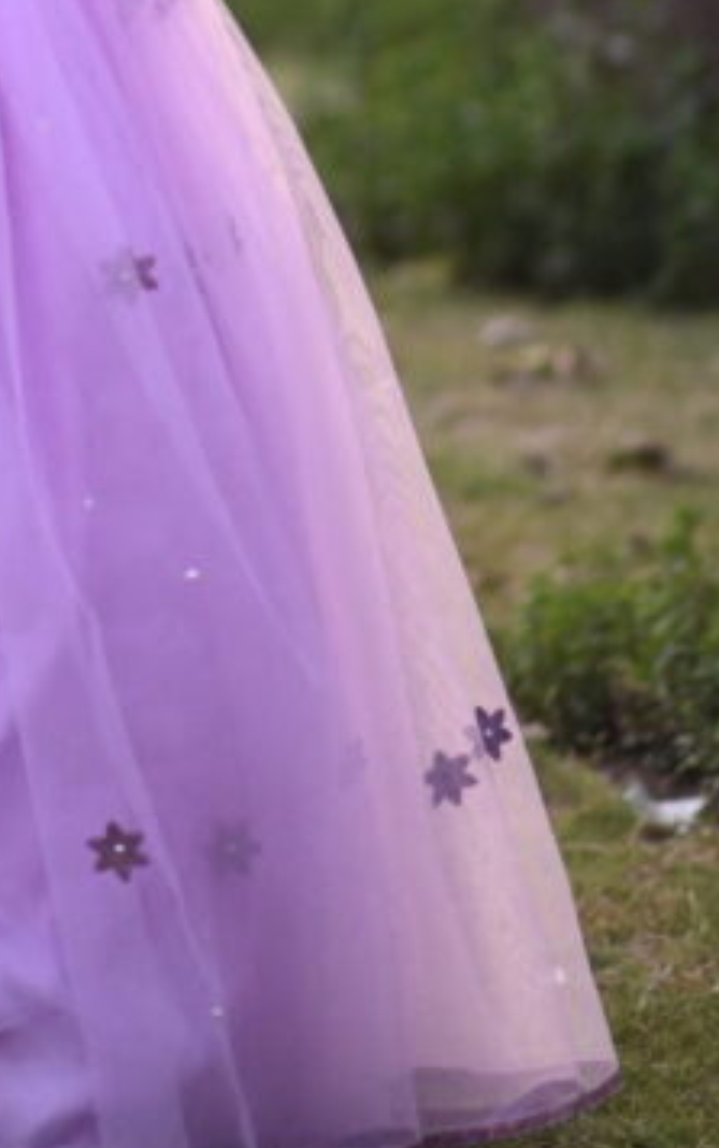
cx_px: -164
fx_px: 6855
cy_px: -214
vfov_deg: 9.4
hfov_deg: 6.0
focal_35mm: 219
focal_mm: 85
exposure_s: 1/125
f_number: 1.8
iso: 5000
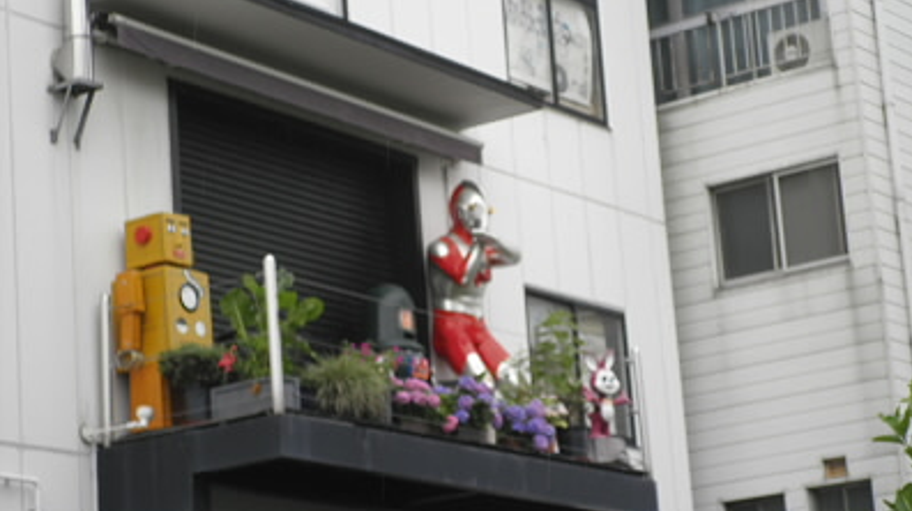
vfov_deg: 10.2
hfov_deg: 18.0
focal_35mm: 119
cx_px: 458
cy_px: 228
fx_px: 2875
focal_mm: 19.6
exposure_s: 1/125
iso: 80
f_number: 5.9
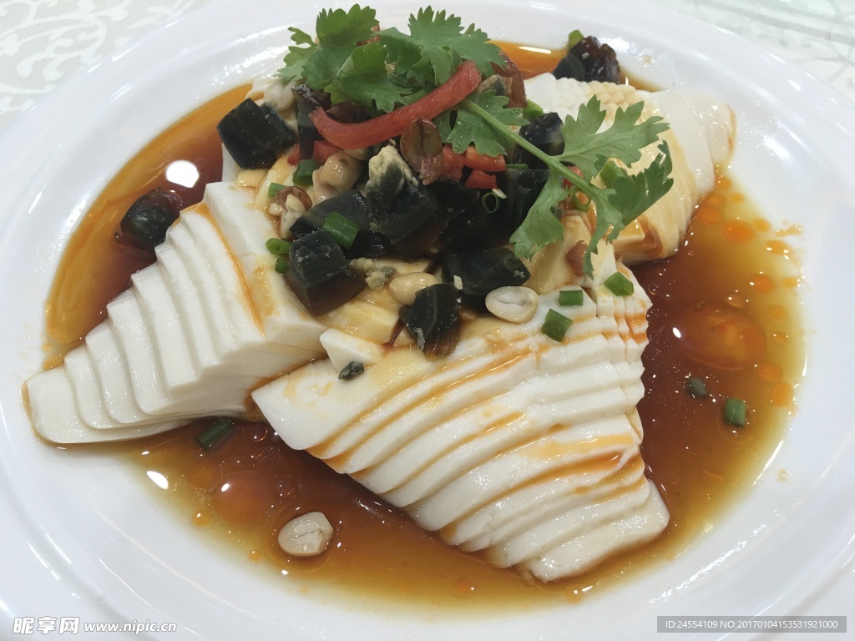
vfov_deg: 48.2
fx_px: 716
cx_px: 428
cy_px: 320
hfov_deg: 61.7
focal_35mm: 29
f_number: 2.2
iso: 32
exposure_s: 1/33
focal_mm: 4.15
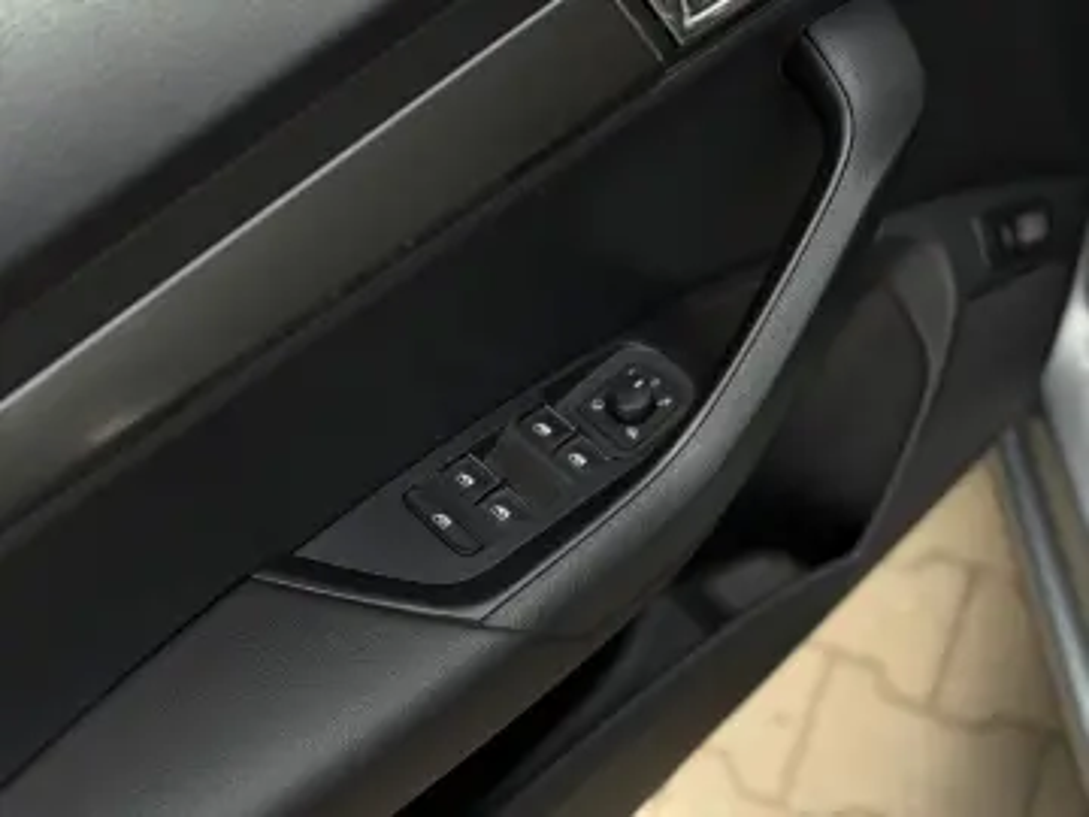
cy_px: 408
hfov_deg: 39.7
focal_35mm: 48
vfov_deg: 30.3
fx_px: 1510
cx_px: 544
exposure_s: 1/592
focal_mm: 6.76
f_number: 1.78
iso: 100
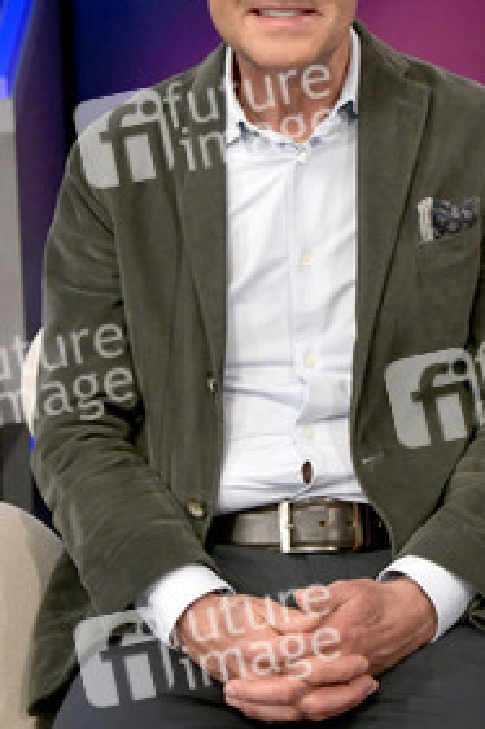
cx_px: 283
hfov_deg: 23.7
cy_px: 257
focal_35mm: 57
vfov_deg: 34.8
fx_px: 1153
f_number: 7.1
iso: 2000
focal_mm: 40
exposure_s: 1/200
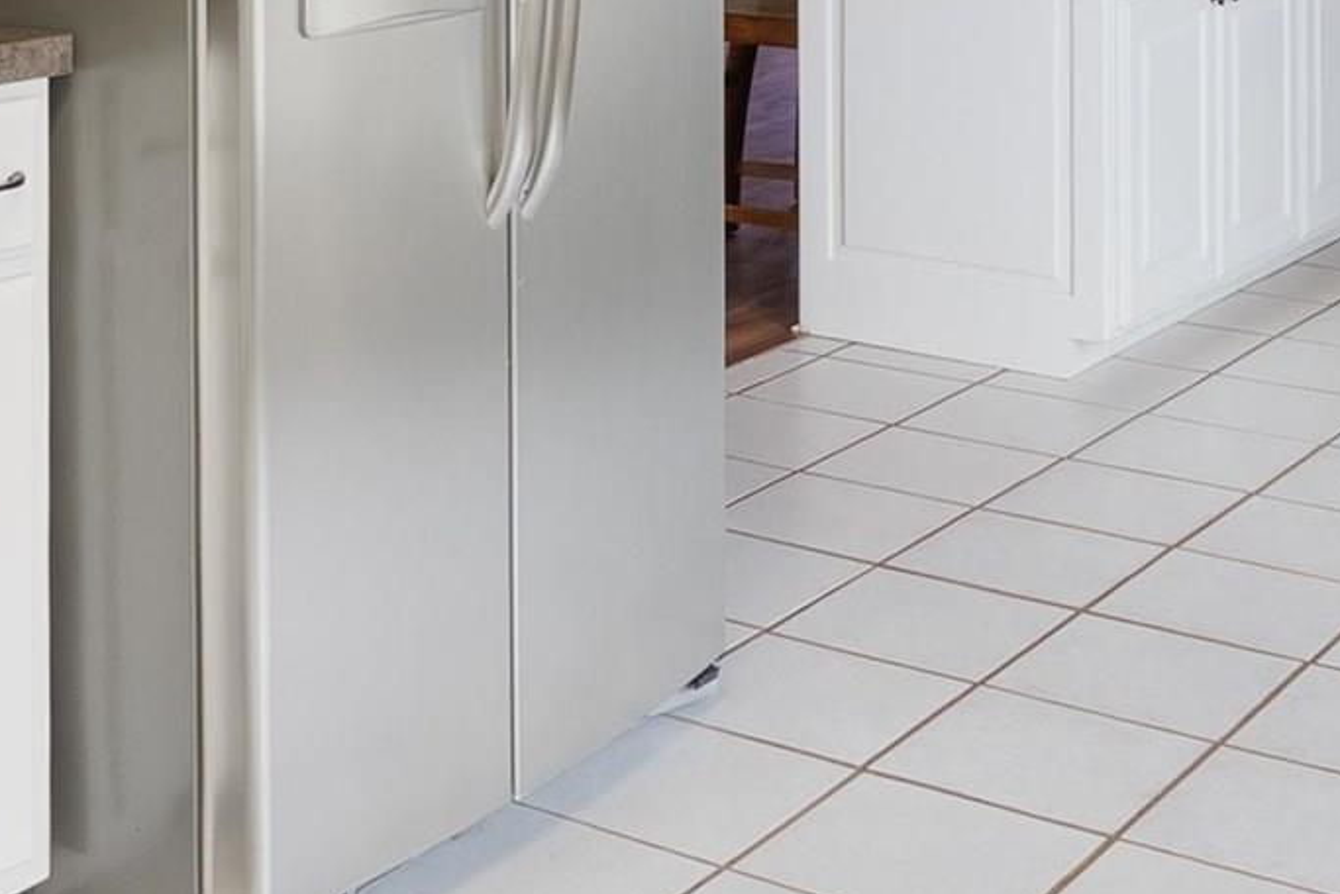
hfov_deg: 27.9
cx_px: 471
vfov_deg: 17.5
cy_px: -348
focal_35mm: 72
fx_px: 2681
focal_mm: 16
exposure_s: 1/5
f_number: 9
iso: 250
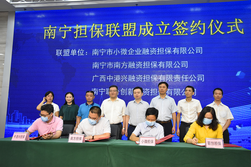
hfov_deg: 53.1
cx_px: 126
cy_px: 84
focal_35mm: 36
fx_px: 251
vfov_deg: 36.9
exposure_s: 1/100
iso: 1600
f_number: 5
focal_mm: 24
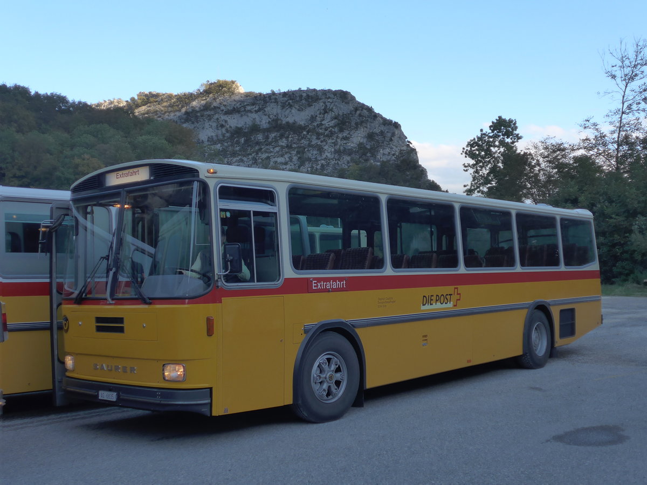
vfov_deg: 35.1
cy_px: 242
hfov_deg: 45.8
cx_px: 324
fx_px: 766
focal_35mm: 41
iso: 160
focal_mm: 8.4
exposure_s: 1/500
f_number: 2.6
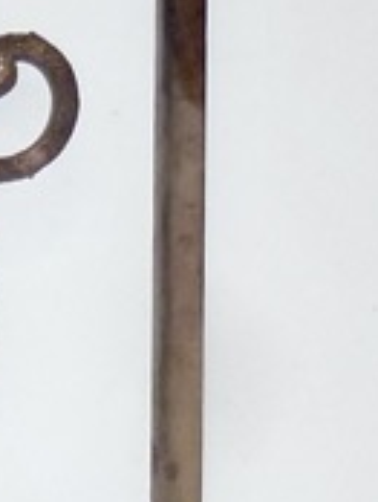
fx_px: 4503
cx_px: -684
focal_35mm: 310
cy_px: 842
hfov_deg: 4.6
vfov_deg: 6.3
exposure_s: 1/60
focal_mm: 8
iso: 250
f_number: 4
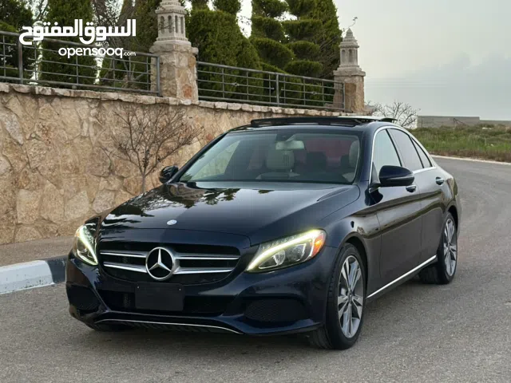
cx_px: 256
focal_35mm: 48
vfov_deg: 30.3
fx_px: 709
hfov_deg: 39.7
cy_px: 192
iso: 320
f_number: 1.78
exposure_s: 1/41
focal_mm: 6.86
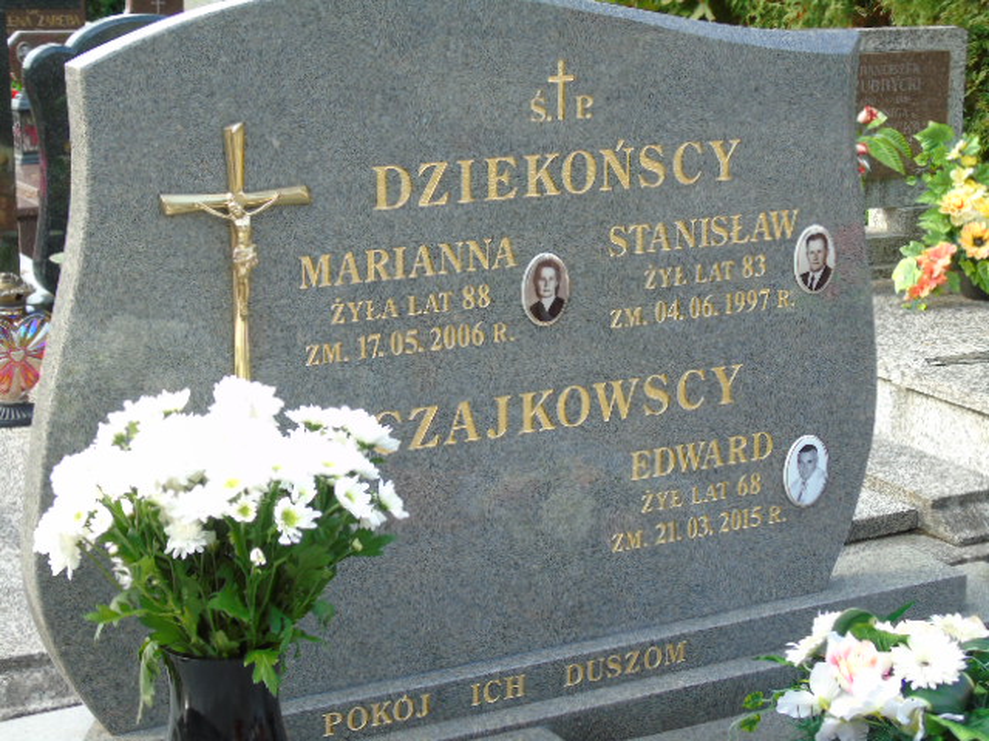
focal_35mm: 71
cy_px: 370
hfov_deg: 27.4
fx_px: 2029
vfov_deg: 20.7
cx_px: 494
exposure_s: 1/60
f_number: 4.7
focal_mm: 13
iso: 80
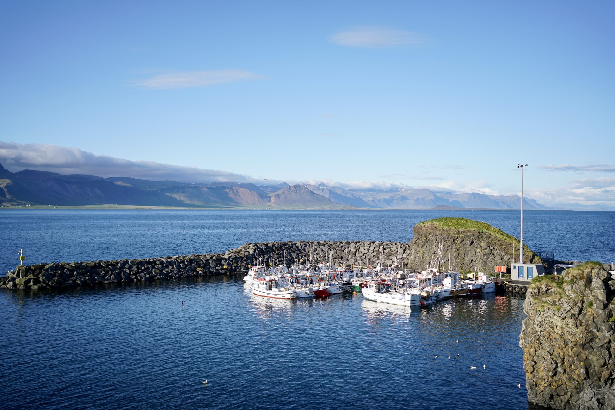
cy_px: 205
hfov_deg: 54.4
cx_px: 308
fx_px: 598
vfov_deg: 37.9
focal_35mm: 35
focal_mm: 35
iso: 100
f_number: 2.8
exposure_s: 1/1250
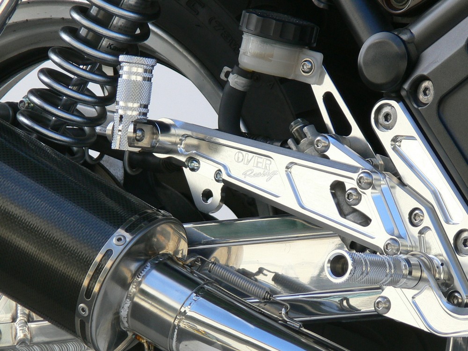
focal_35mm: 589
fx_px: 7963
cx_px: 234
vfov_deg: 2.5
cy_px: 176
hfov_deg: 3.4
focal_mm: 78.2
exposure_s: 1/125
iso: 80
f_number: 5.6
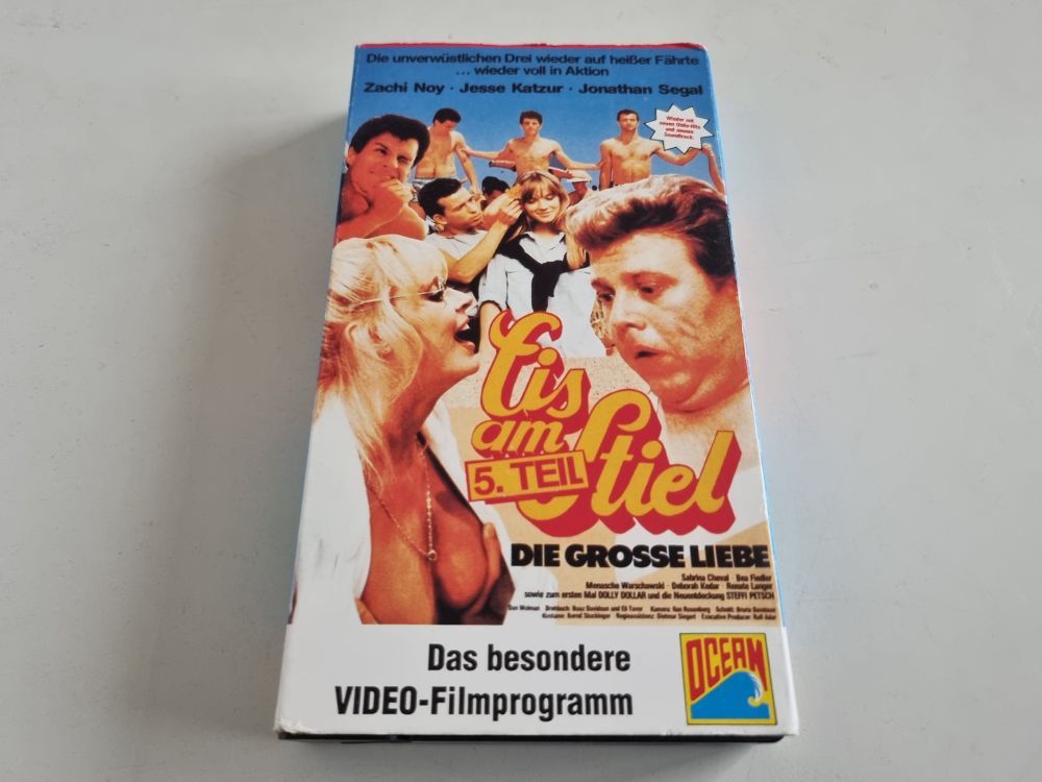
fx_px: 783
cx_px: 521
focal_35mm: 26
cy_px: 391
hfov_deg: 67.3
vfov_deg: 53.1
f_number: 1.8
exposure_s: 1/50
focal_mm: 5.4
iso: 250
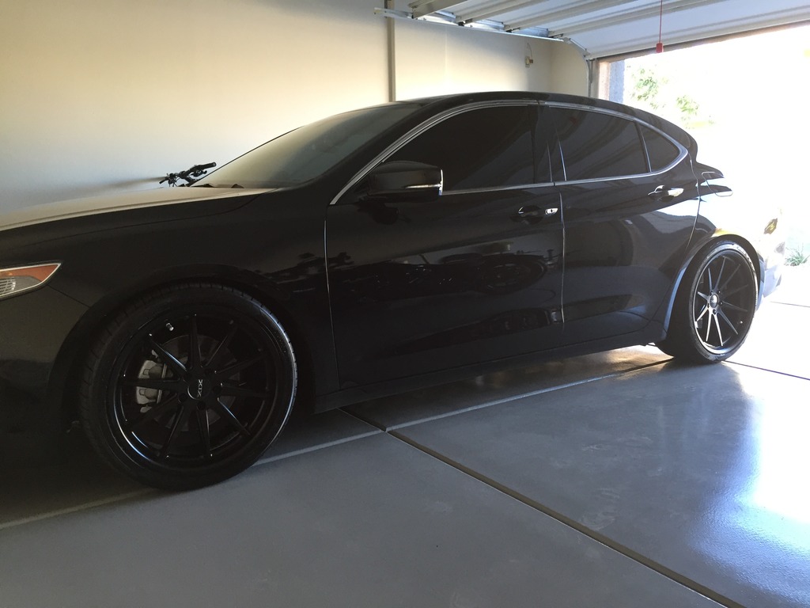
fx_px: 679
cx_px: 405
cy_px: 304
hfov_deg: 61.7
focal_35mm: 29
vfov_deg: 48.2
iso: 50
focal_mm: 4.15
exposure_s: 1/30
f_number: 2.2
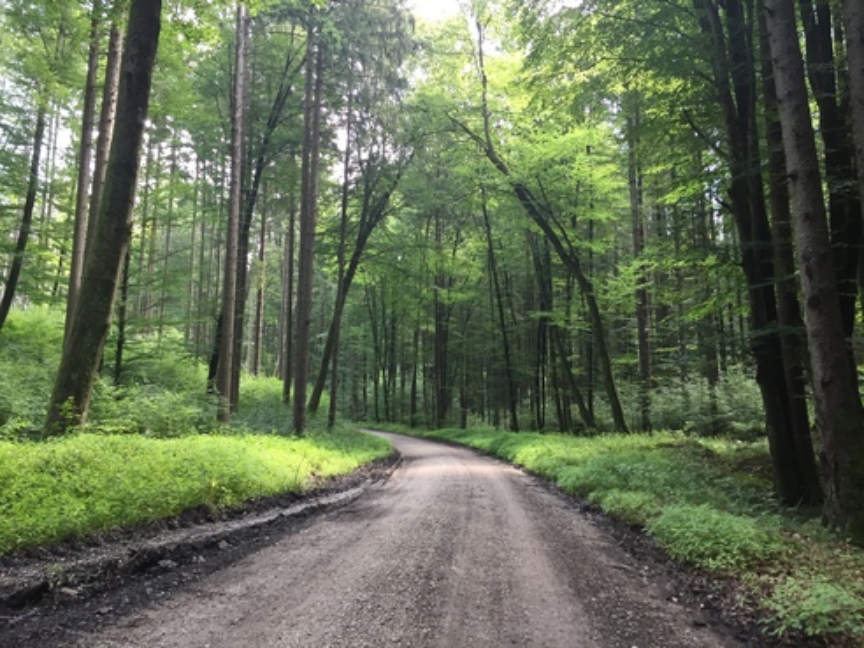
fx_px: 724
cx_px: 432
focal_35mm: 29
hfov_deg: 61.7
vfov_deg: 48.2
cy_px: 324
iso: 32
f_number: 2.2
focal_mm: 4.15
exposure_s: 1/33
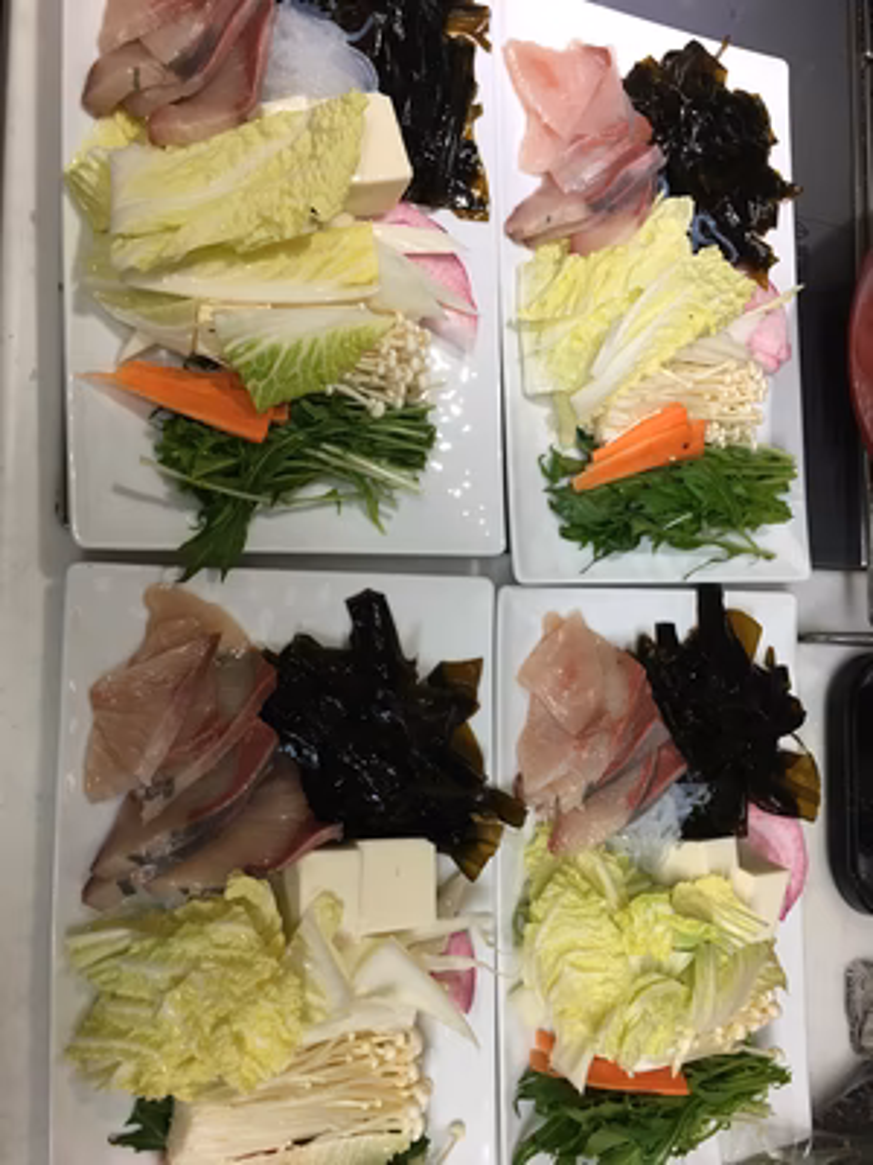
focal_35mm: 29
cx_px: 436
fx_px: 975
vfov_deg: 61.7
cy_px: 582
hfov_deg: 48.2
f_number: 2.2
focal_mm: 4.15
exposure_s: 1/30
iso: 80
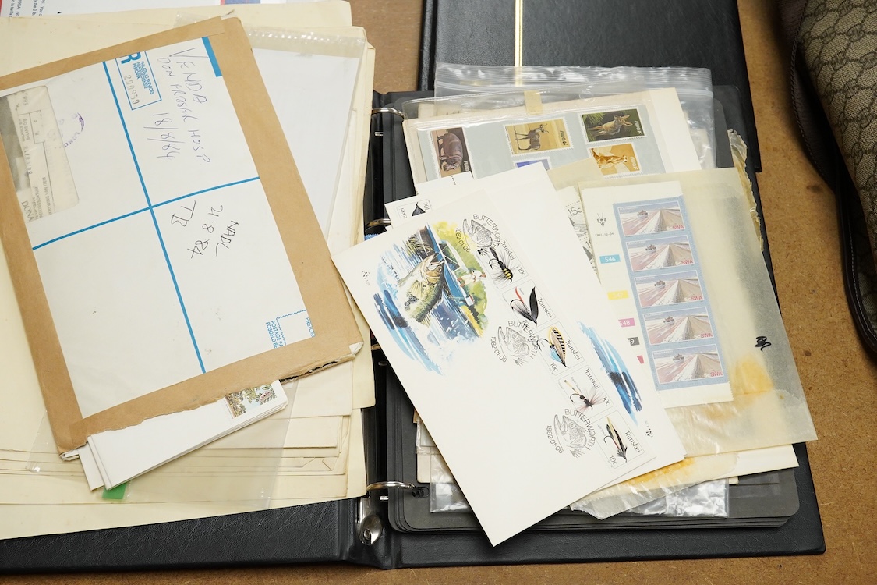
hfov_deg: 43.6
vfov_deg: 29.9
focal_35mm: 45
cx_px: 438
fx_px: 1096
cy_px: 292
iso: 2500
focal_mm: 30
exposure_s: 1/200
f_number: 11
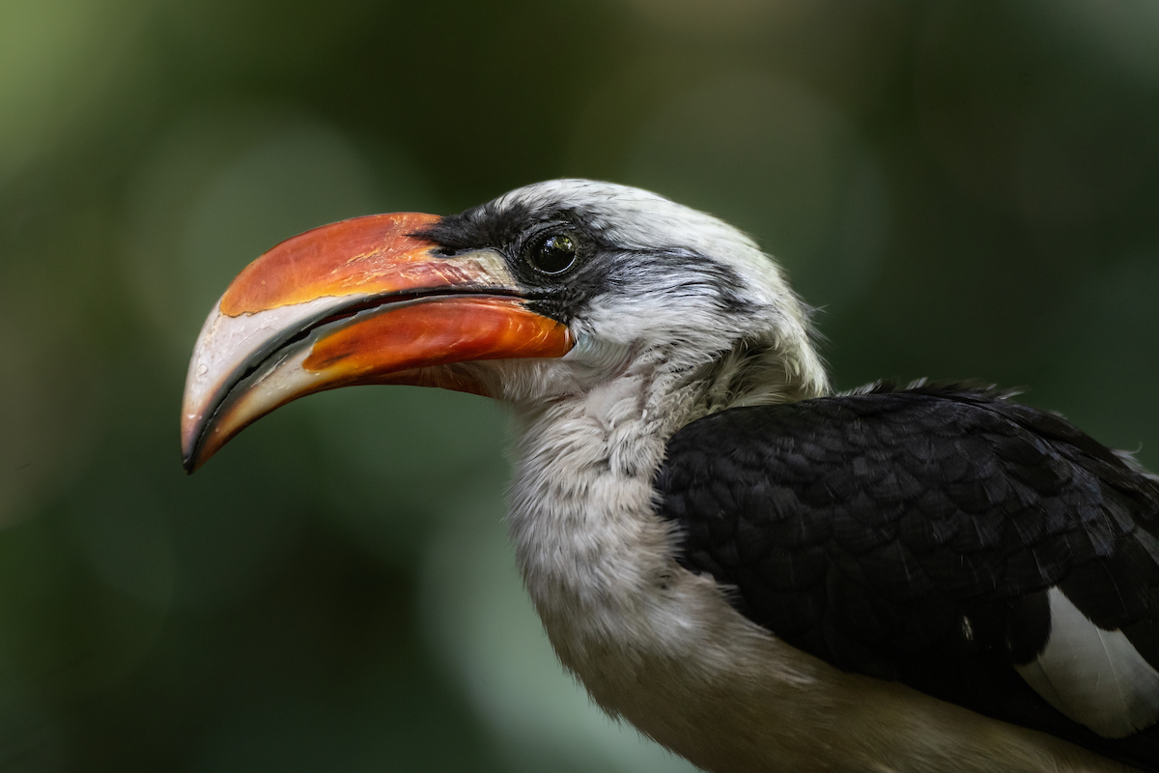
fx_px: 19315
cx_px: 580
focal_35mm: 600
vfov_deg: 2.3
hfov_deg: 3.4
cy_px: 386
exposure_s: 1/320
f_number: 5.6
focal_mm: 400
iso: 640
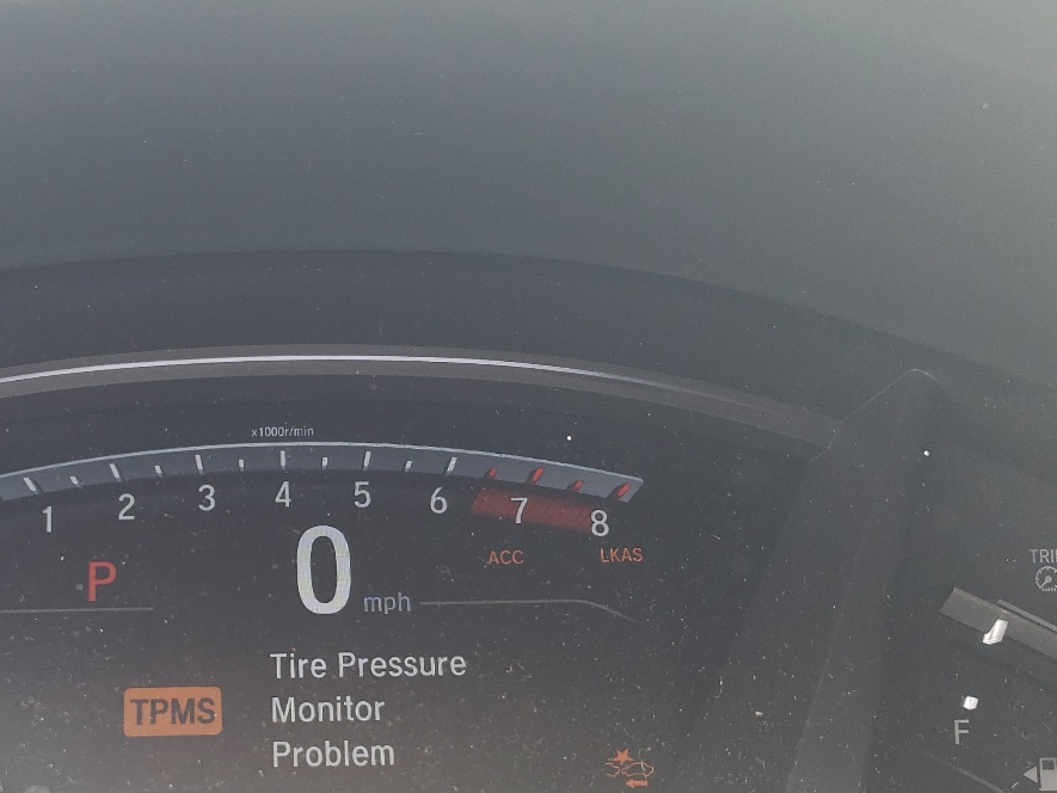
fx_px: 1435
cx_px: 275
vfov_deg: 30.2
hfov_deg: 39.4
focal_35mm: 47
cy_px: 622
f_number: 1.5
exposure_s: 1/103
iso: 50
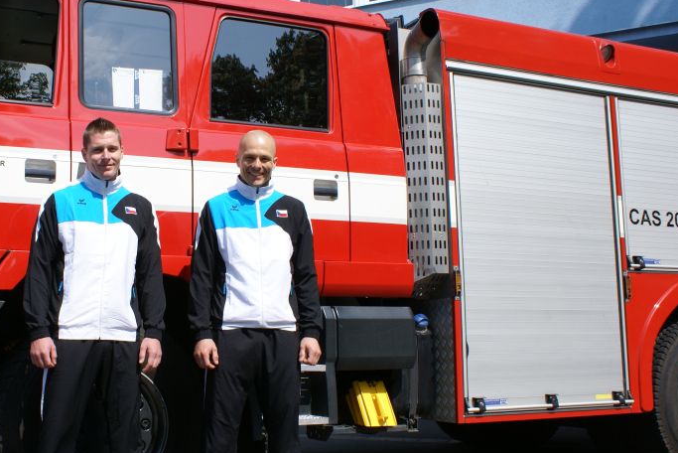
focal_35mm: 45
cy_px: 257
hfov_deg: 42.5
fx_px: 848
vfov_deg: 29.9
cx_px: 184
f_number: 10
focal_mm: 20
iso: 100
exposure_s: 1/250
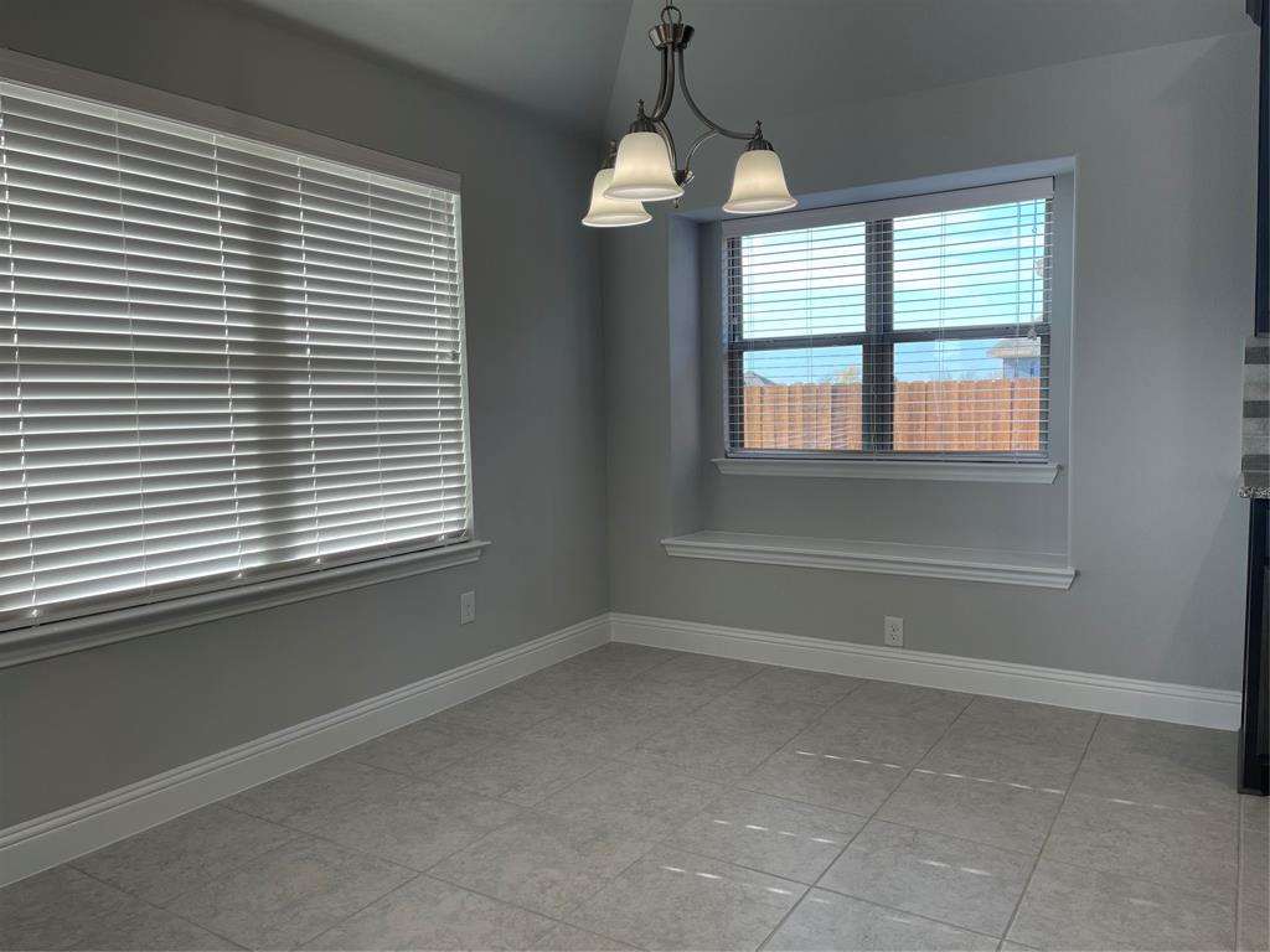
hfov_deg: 67.3
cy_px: 476
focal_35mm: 26
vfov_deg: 53.1
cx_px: 635
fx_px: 954
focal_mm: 5.1
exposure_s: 1/190
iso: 32
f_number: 1.6
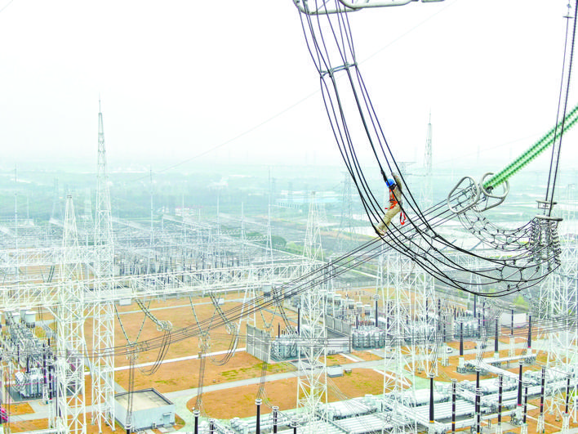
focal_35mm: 48
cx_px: 289
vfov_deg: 30.3
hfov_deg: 39.7
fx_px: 801
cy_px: 217
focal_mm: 8.6
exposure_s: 1/320
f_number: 3.8
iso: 100
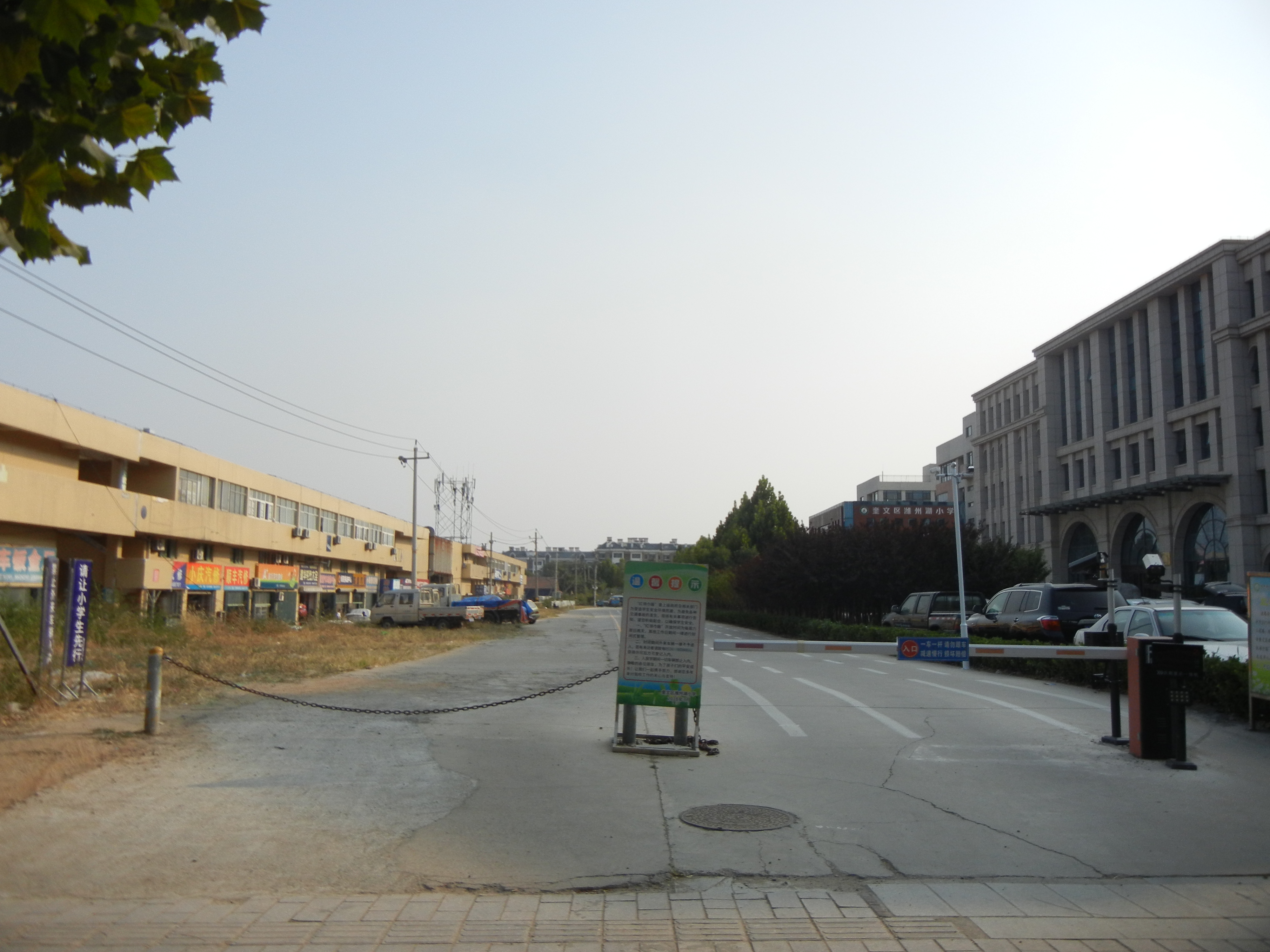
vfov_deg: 46.8
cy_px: 476
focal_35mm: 30
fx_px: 1101
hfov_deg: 60.0
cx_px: 635
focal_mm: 5.4
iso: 160
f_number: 7
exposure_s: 1/444
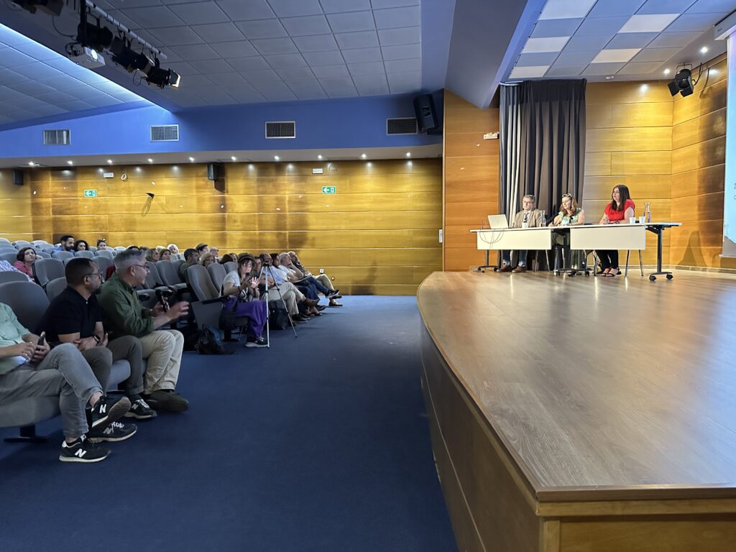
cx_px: 368
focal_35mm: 24
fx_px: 510
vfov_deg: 56.8
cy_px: 276
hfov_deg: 71.6
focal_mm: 6.86
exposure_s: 1/30
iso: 1250
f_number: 1.78
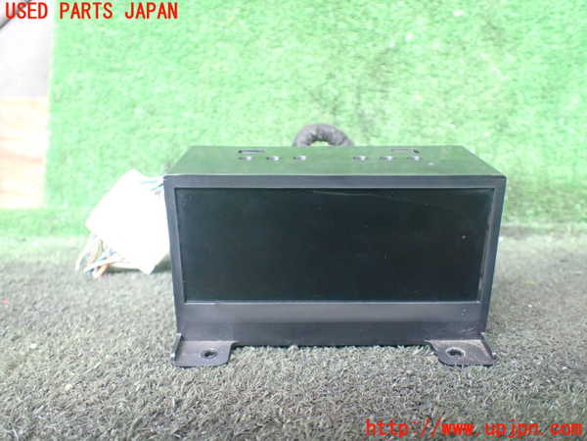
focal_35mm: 30
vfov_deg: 46.8
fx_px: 509
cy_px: 220
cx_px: 294
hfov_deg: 60.0
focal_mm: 5.4
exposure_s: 1/40
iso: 800
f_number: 2.3
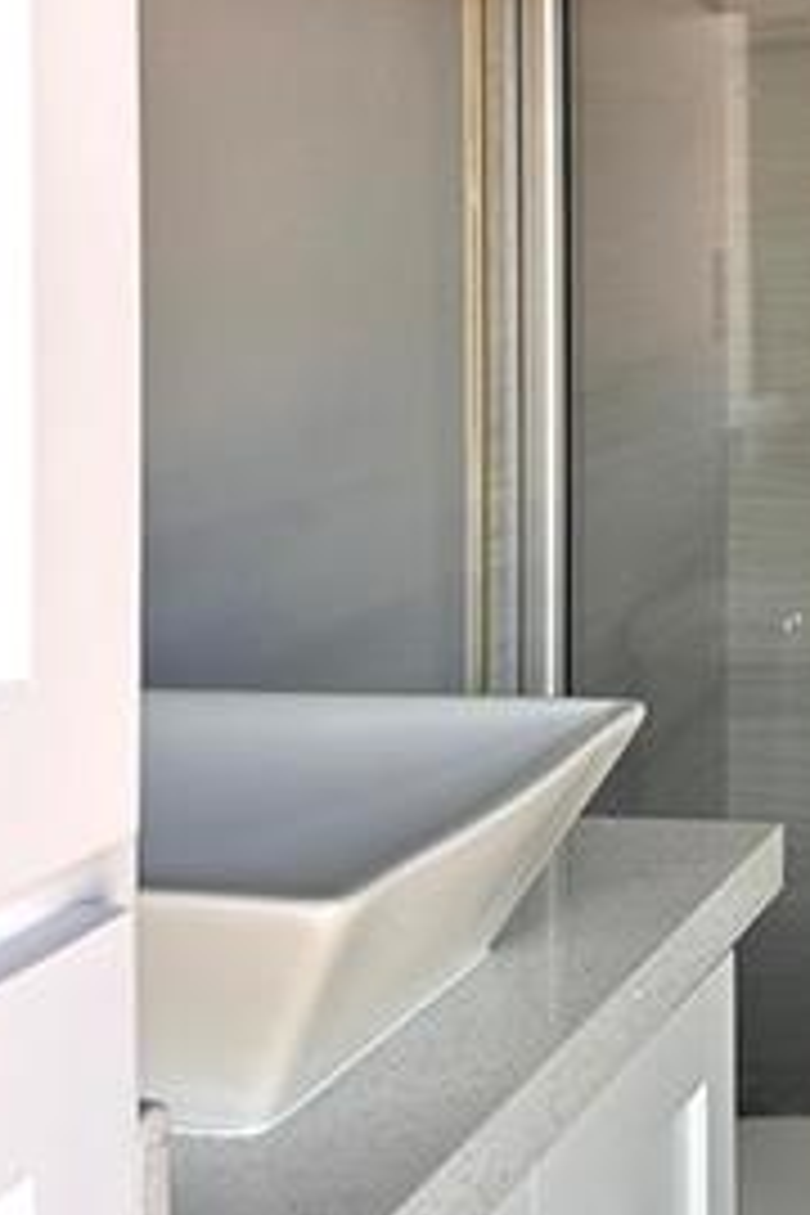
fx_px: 2396
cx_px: 945
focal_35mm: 71
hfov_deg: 18.3
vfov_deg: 27.9
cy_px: 248
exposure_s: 1/79
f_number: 1.78
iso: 250
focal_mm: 6.86
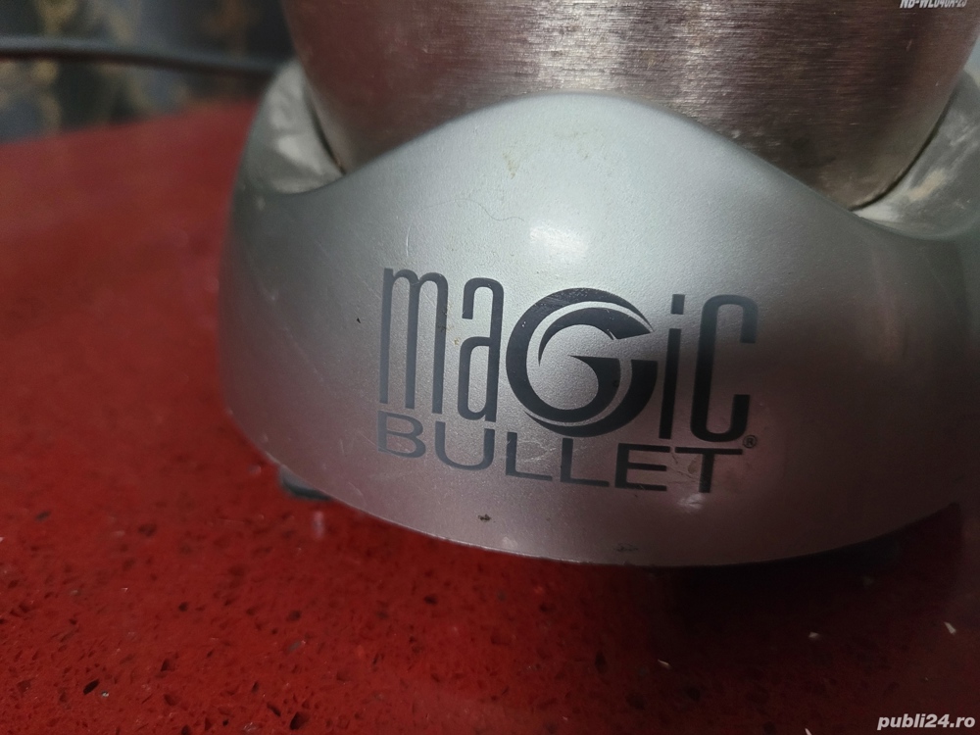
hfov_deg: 67.3
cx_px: 490
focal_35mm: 26
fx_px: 736
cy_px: 368
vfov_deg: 53.1
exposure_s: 1/40
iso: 500
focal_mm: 5.4
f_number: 1.8
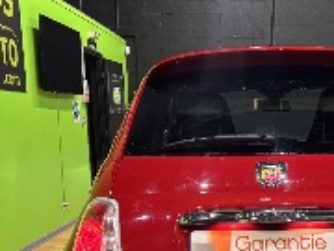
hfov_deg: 31.3
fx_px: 579
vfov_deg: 23.9
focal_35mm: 60
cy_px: 210
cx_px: 269
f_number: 1.6
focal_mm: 5.96
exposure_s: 1/50
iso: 320
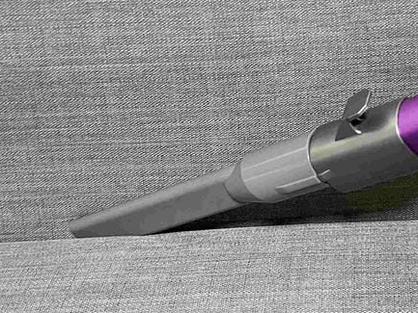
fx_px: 870
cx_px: 321
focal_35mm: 72
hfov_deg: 26.6
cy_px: 40
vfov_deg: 20.1
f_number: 1.5
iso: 320
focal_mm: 5.7
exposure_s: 1/60
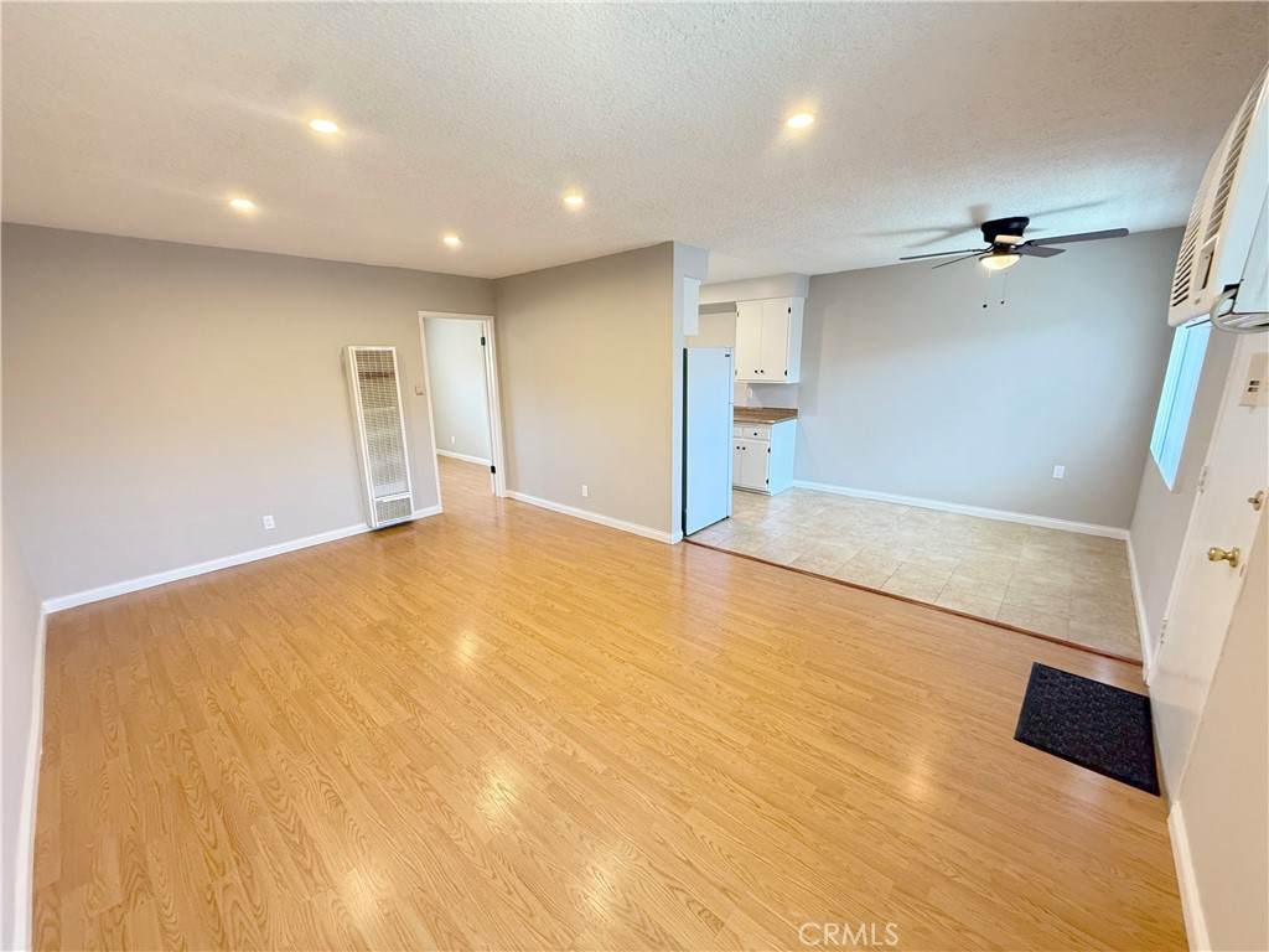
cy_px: 476
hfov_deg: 102.1
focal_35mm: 14
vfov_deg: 85.7
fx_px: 513
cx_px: 634
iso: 320
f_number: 2.2
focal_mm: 2.22
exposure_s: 1/60
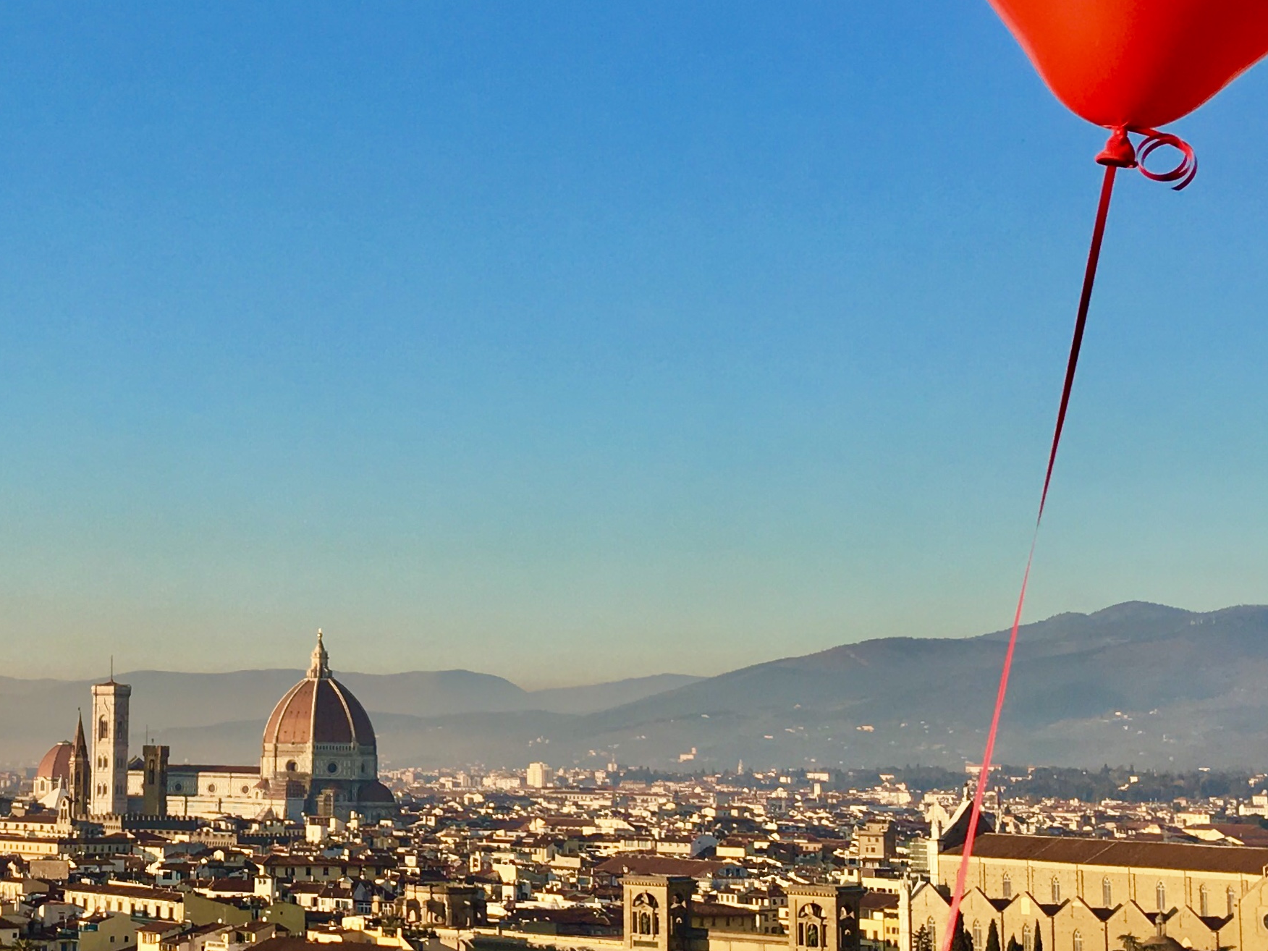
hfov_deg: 28.4
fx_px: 2418
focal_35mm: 66
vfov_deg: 22.2
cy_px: 433
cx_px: 154
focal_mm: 4.15
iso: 25
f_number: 2.2
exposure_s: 1/712
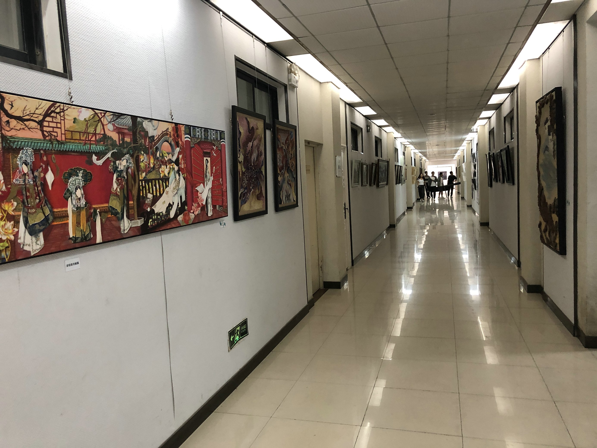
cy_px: 224
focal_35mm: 28
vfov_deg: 49.7
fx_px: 483
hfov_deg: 63.4
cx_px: 298
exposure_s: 1/17
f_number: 1.8
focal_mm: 3.99
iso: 100
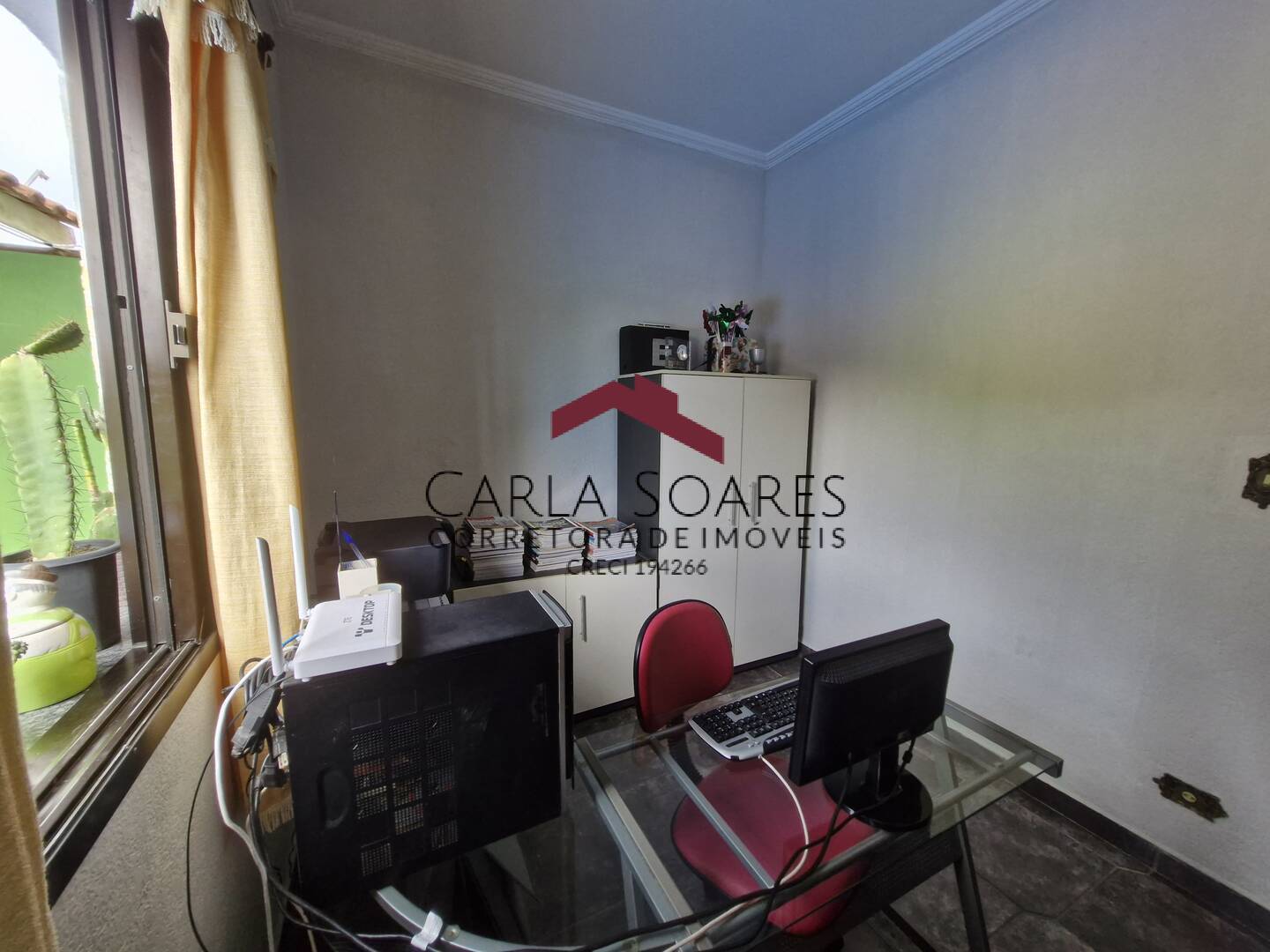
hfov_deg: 106.2
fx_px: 477
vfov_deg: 89.9
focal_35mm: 13
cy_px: 476
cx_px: 635
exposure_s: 1/120
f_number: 2.2
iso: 80
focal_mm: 1.74
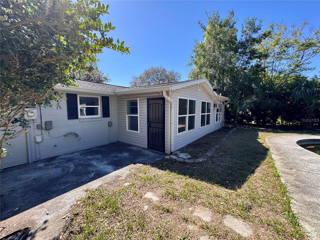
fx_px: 129
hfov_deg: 102.1
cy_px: 120
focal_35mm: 14
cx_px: 160
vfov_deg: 85.7
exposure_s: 1/435
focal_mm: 2.22
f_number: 2.2
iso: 40
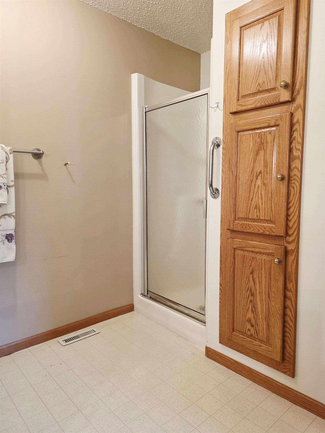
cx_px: 162
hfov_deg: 58.9
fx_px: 288
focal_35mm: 23
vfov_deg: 73.9
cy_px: 216
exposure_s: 1/120
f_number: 1.7
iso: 250
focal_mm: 6.3
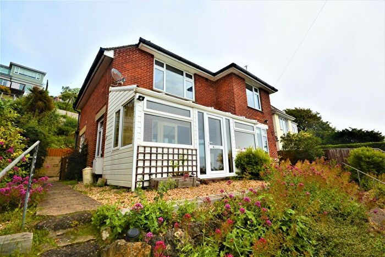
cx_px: 192
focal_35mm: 15
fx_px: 160
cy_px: 128
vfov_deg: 77.3
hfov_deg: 100.4
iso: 360
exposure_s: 1/500
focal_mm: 10
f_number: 11
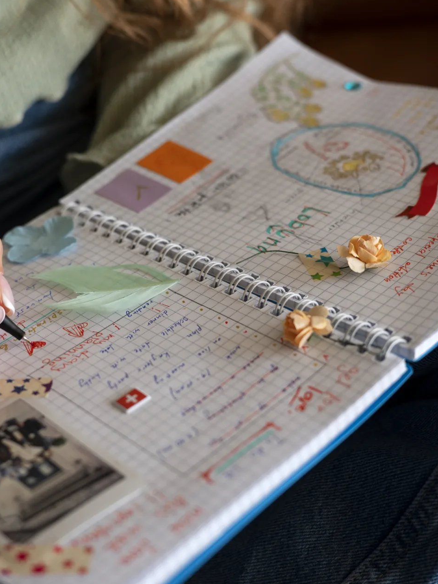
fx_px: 1282
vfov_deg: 25.6
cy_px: 257
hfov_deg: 19.3
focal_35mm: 76
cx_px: 138
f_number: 2.8
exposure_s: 1/250
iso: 800
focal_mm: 39
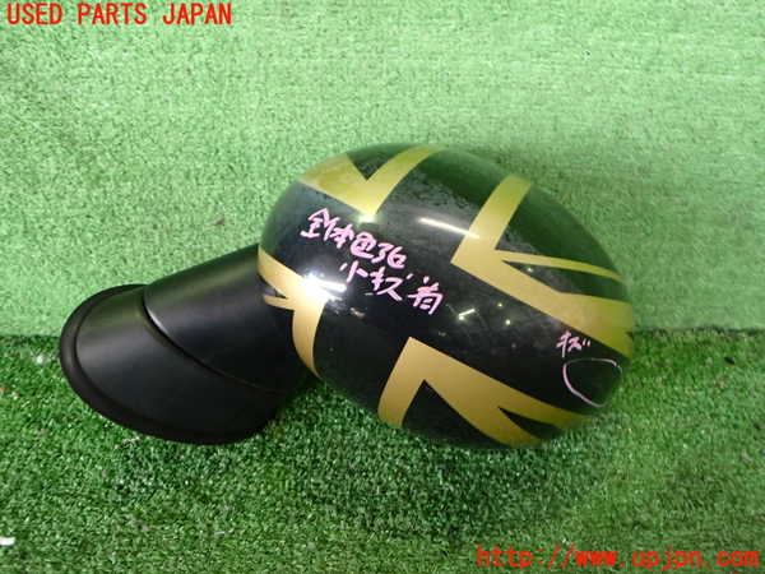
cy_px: 287
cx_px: 382
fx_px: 663
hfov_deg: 60.0
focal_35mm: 30
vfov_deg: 46.8
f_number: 2.3
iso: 500
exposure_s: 1/60
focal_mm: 5.4
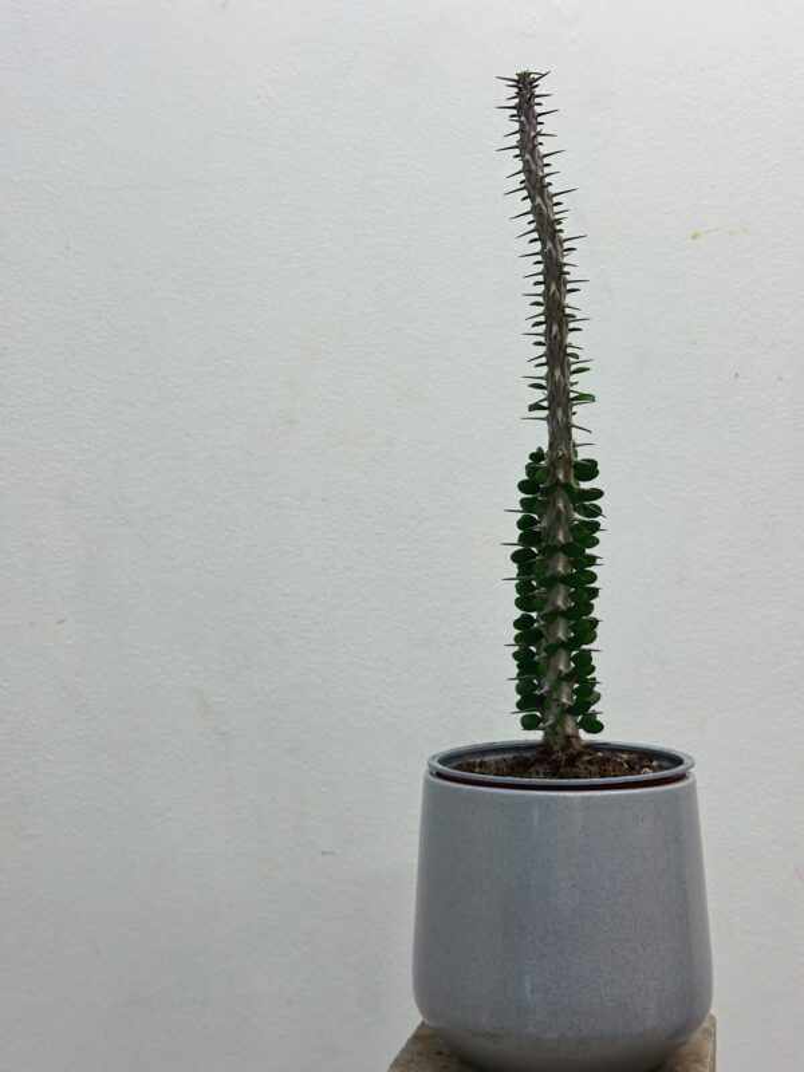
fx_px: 1486
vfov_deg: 39.7
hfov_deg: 30.3
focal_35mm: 48
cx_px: 402
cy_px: 536
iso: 64
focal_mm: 6.86
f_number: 1.78
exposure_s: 1/50
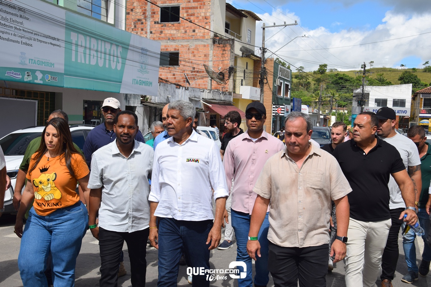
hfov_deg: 49.6
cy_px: 144
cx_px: 216
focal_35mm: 39
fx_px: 467
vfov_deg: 34.2
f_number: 10
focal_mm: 26
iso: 200
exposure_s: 1/400
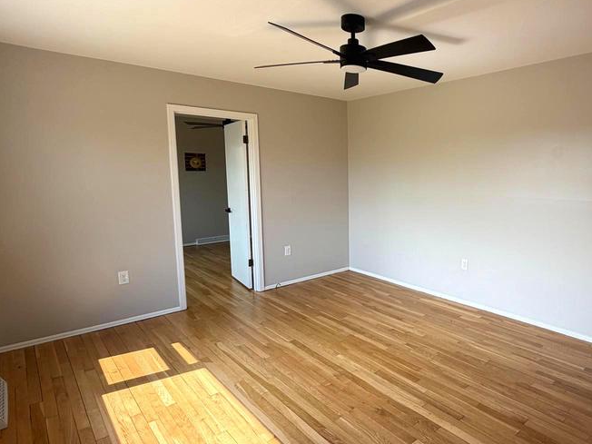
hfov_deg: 72.7
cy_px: 212
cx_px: 419
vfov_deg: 61.1
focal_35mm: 22
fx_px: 376
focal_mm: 2.22
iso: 40
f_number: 2.2
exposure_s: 1/189
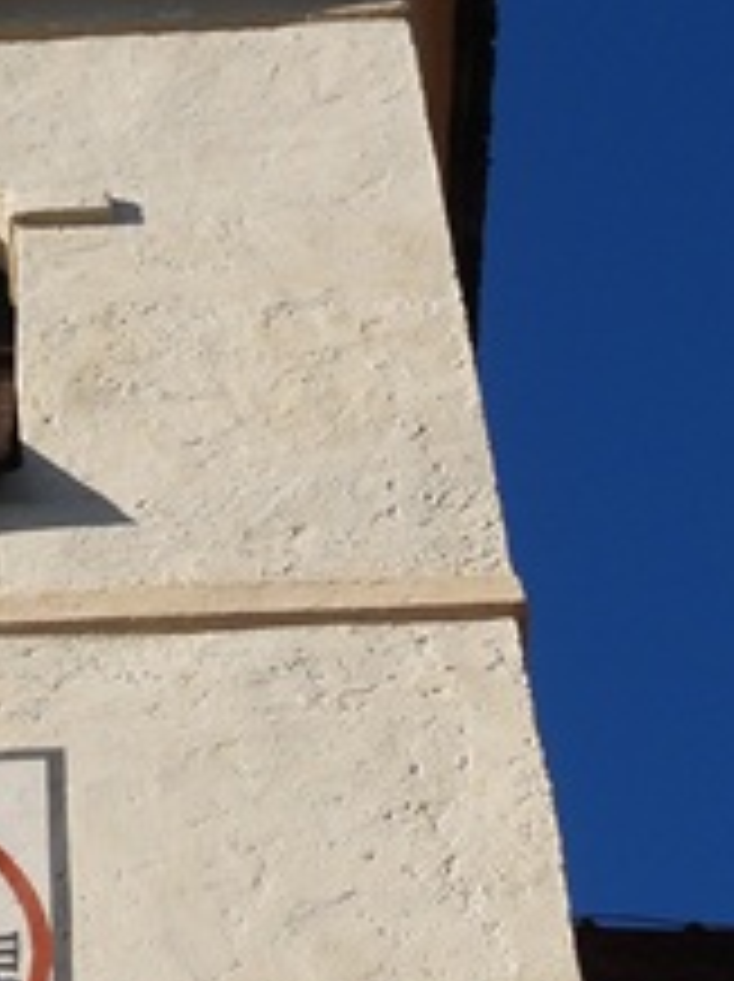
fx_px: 4164
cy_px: 760
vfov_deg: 13.4
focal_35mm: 147
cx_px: -270
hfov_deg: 9.8
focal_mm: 7.1
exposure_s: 1/1600
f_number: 3.5
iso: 100
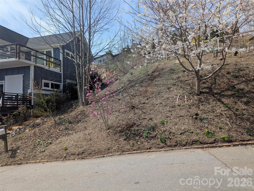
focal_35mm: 24
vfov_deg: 56.9
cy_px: 96
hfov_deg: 71.5
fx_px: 176
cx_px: 127
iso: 43
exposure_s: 1/1919
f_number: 1.85
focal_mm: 6.81
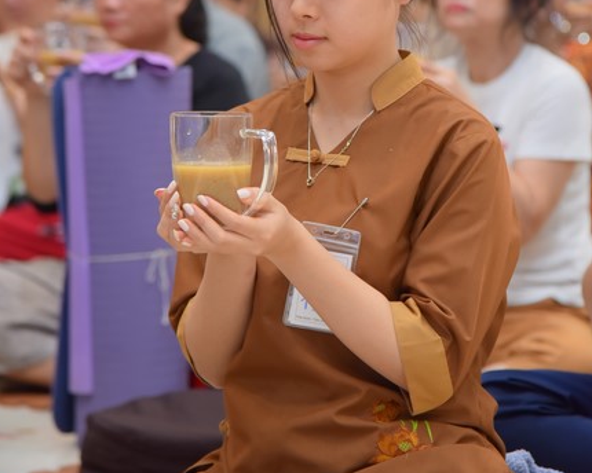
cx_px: 297
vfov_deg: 9.1
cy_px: 139
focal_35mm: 170
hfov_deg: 11.4
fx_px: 2979
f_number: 4.5
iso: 1250
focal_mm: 120
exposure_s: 1/125
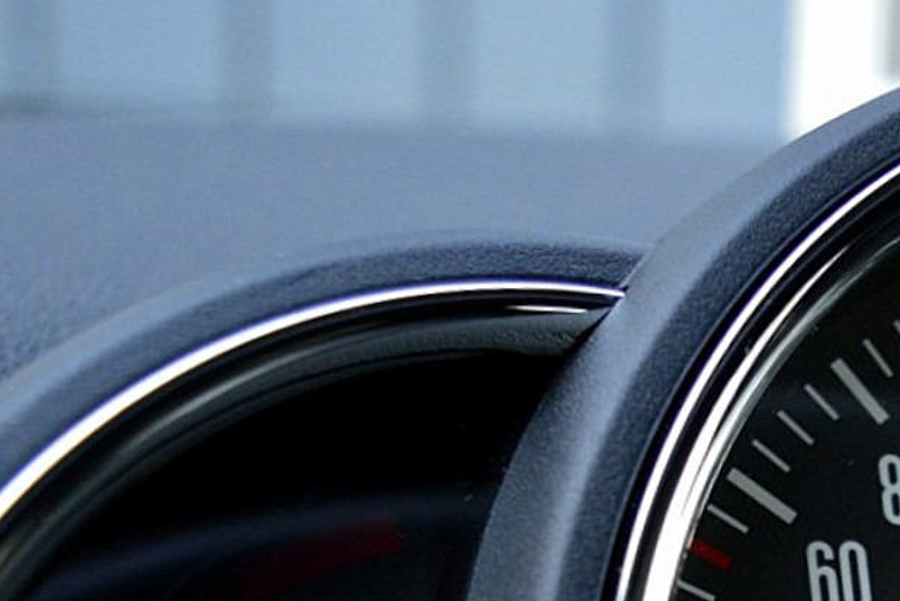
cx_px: 970
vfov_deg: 13.8
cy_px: 914
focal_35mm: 93
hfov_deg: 20.9
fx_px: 2325
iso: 800
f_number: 3.5
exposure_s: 1/60
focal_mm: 20
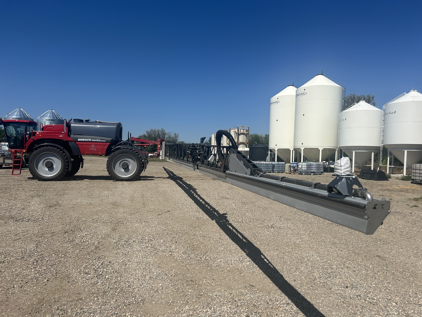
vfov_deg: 53.1
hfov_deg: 67.3
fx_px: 317
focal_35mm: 26
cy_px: 158
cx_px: 211
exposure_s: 1/7463
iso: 50
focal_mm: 5.7
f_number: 1.5
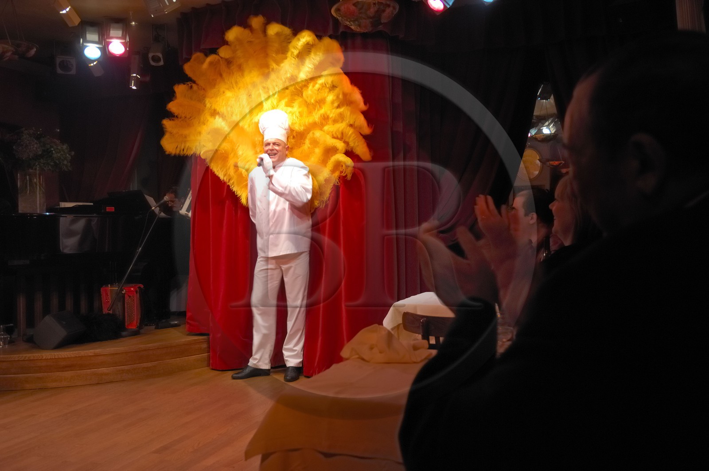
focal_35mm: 33
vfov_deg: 39.9
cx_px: 354
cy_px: 236
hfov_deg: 57.3
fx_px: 649
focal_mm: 22
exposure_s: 1/20
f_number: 5
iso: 200
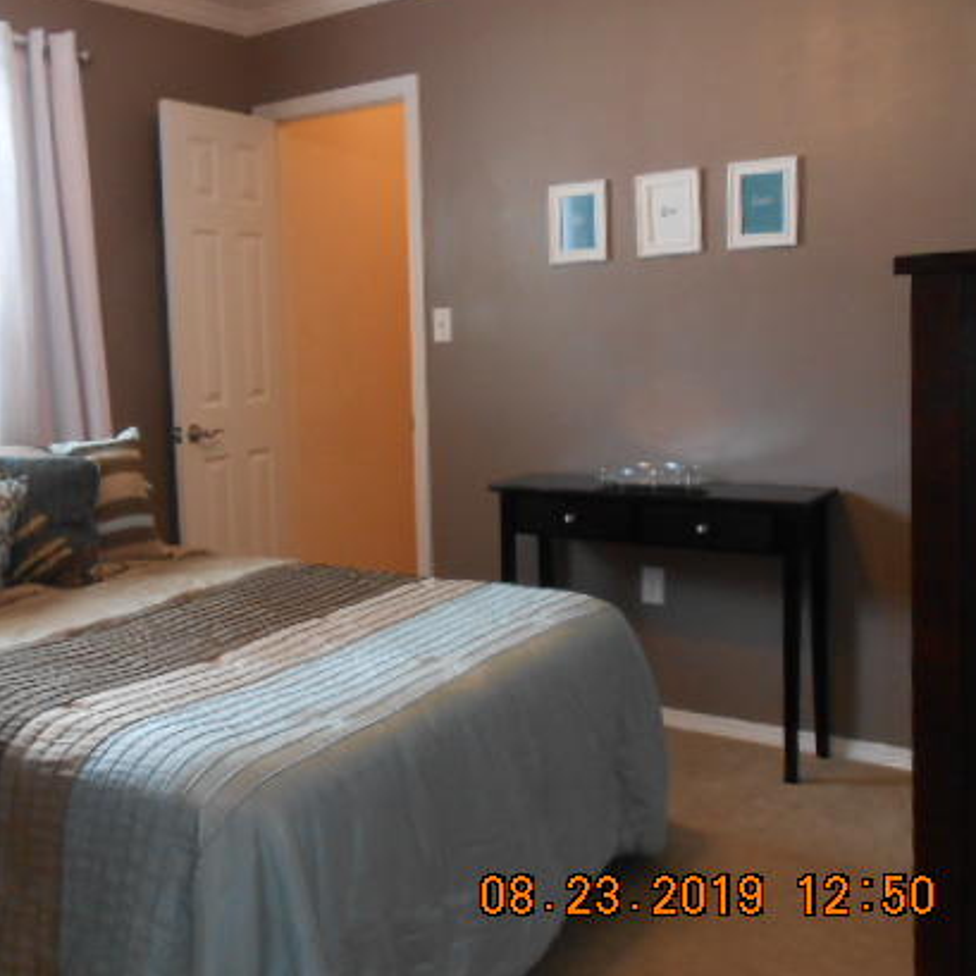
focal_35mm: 36
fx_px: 1148
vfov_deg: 46.0
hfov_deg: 44.7
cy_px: 446
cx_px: 262
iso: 250
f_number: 3.5
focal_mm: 4.6
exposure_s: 1/30
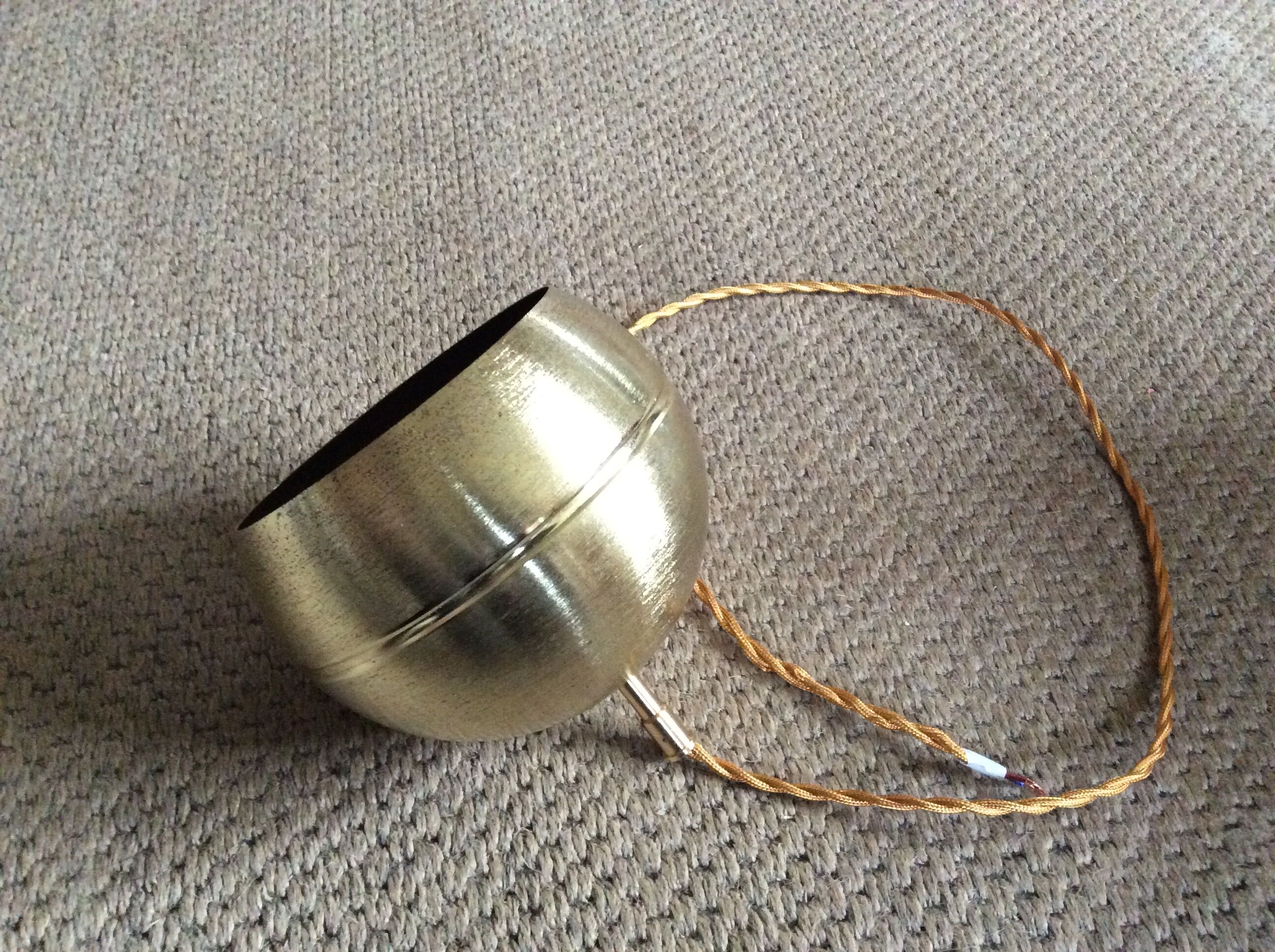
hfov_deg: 56.9
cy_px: 476
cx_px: 638
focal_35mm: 32
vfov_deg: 44.1
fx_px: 1177
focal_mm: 3.3
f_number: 2.4
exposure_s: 1/17
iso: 400
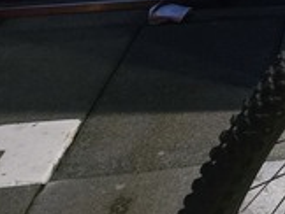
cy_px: -60
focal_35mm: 102
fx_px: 841
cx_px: 625
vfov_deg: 14.0
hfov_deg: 14.6
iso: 1250
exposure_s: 1/40
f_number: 1.8
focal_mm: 5.4
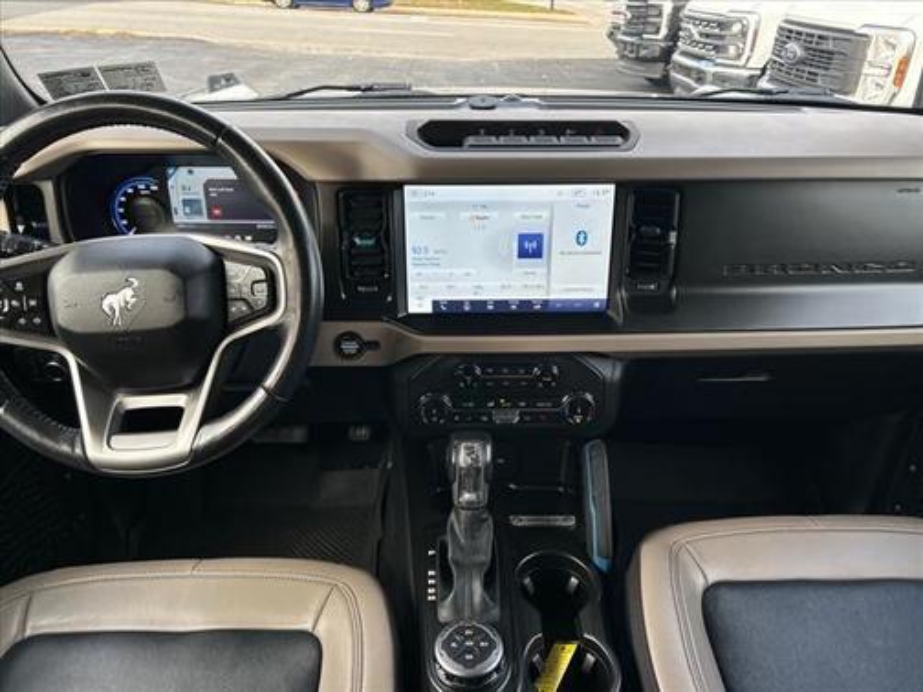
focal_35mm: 26
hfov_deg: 67.3
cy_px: 346
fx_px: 693
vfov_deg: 53.1
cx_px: 462
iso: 40
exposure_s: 1/227
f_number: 1.5
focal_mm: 5.7
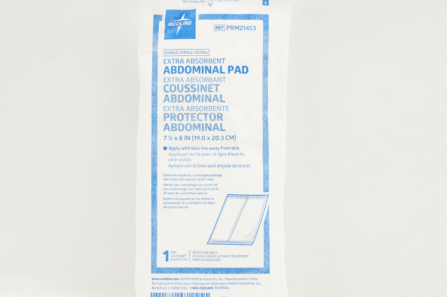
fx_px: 1023
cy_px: 148
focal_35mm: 82
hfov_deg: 24.6
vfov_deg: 16.5
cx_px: 224
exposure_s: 1/25
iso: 200
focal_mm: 55
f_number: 6.3
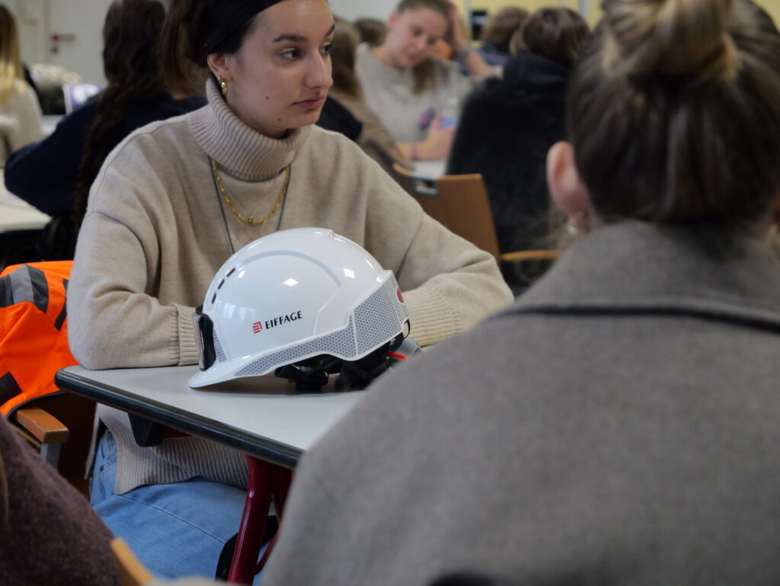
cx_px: 390
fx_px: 2345
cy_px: 293
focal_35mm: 104
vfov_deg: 14.2
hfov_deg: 18.9
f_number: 4
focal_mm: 52
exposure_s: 1/125
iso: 2500
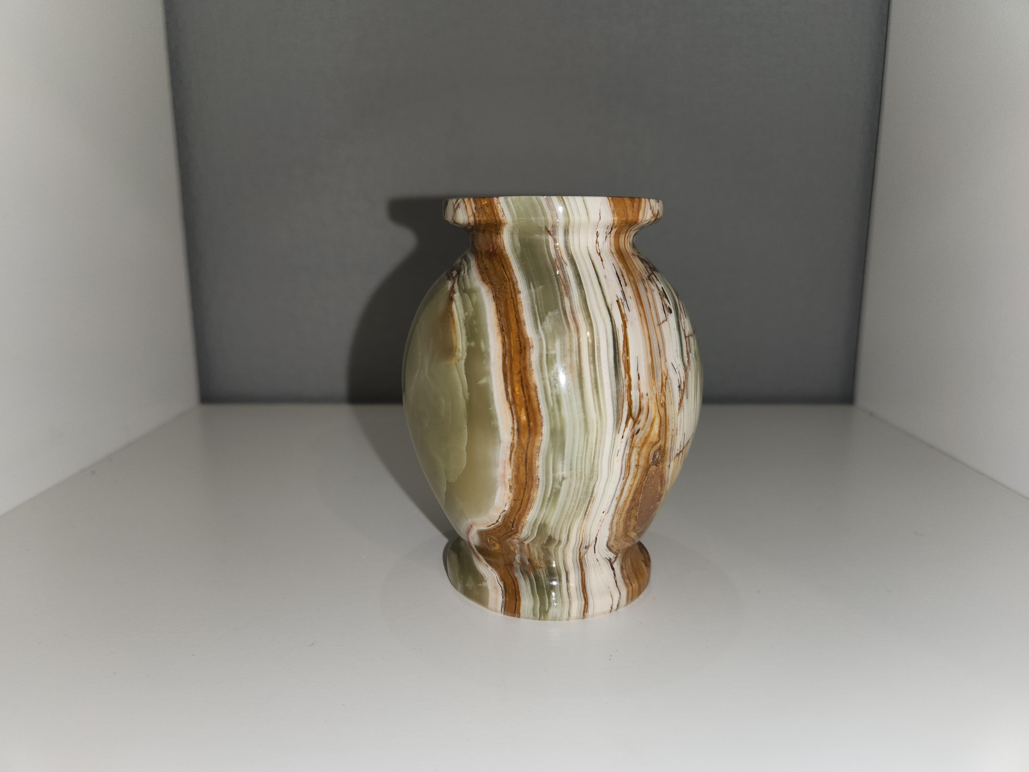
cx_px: 514
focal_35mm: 23
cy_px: 386
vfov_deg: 58.9
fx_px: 684
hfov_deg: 73.9
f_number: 1.8
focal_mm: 5.4
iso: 20
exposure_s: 1/188
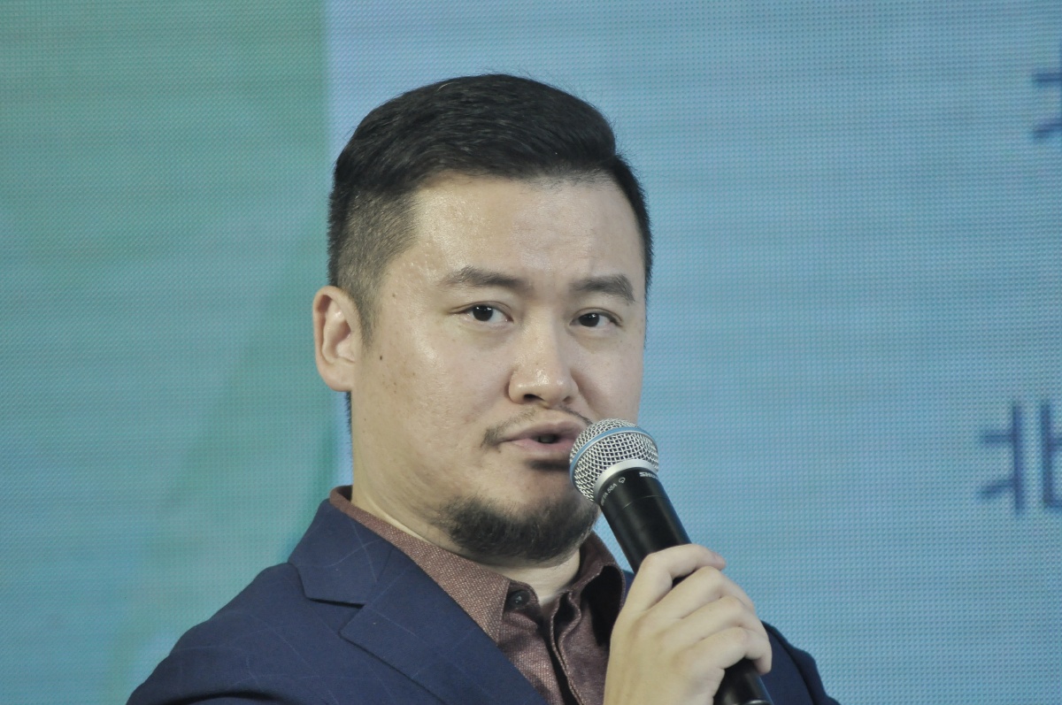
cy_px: 352
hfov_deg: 4.6
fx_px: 13259
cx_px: 531
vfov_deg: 3.0
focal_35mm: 450
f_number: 5.6
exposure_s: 1/200
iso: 800
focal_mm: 300
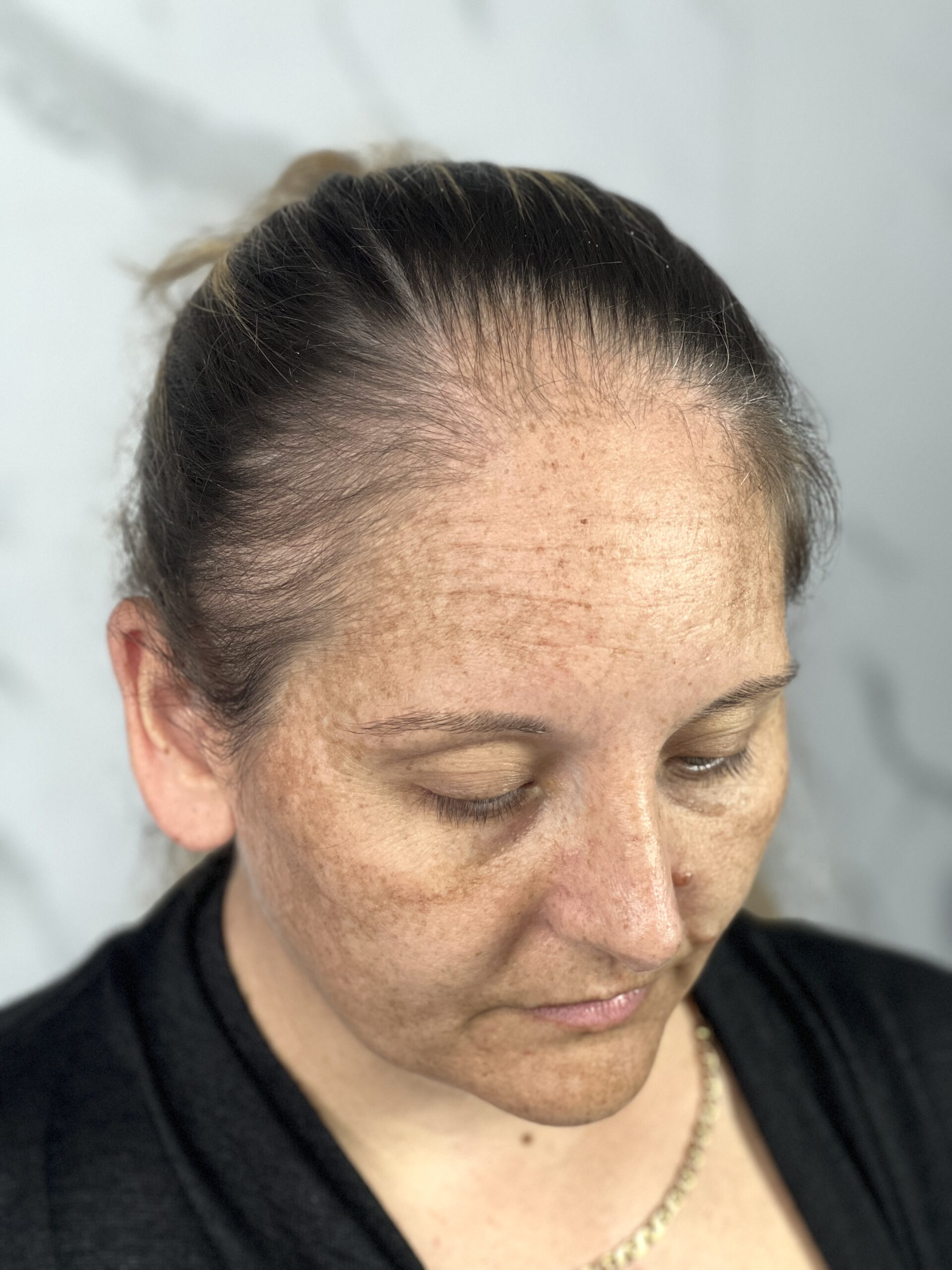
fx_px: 2824
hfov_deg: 19.1
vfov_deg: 25.3
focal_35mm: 77
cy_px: 635
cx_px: 476
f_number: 2.8
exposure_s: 1/121
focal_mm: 9
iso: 200
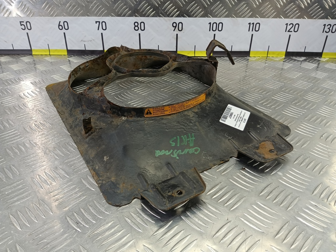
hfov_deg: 65.3
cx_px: 168
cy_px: 126
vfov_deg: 51.4
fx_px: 262
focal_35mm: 27
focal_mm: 4.11
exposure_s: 1/50
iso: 140
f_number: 1.6
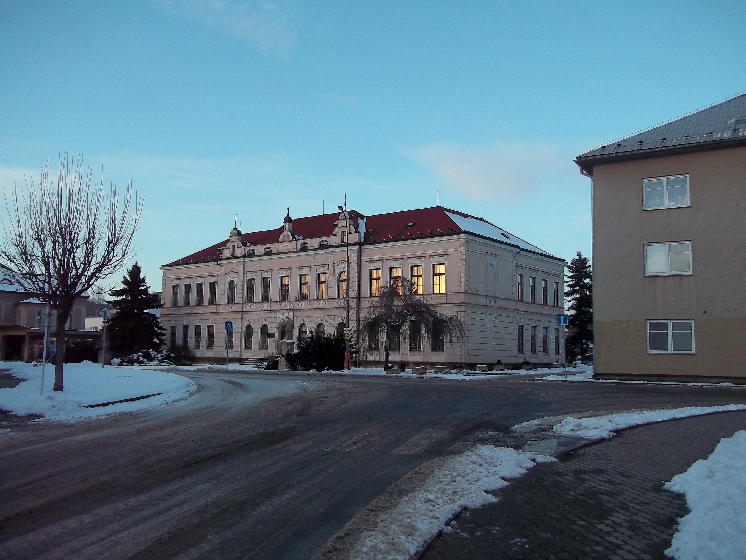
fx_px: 690
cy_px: 280
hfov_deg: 56.8
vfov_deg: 44.2
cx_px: 373
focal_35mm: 32
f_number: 2.9
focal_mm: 5.7
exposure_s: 1/160
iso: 80
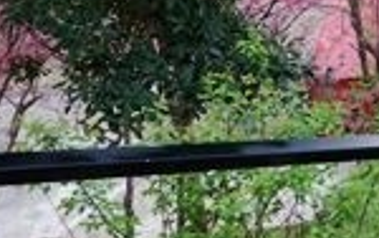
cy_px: -60
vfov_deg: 12.1
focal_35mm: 106
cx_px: 728
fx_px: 1096
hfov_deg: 15.9
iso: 250
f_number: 2.8
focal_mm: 9
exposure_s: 1/30
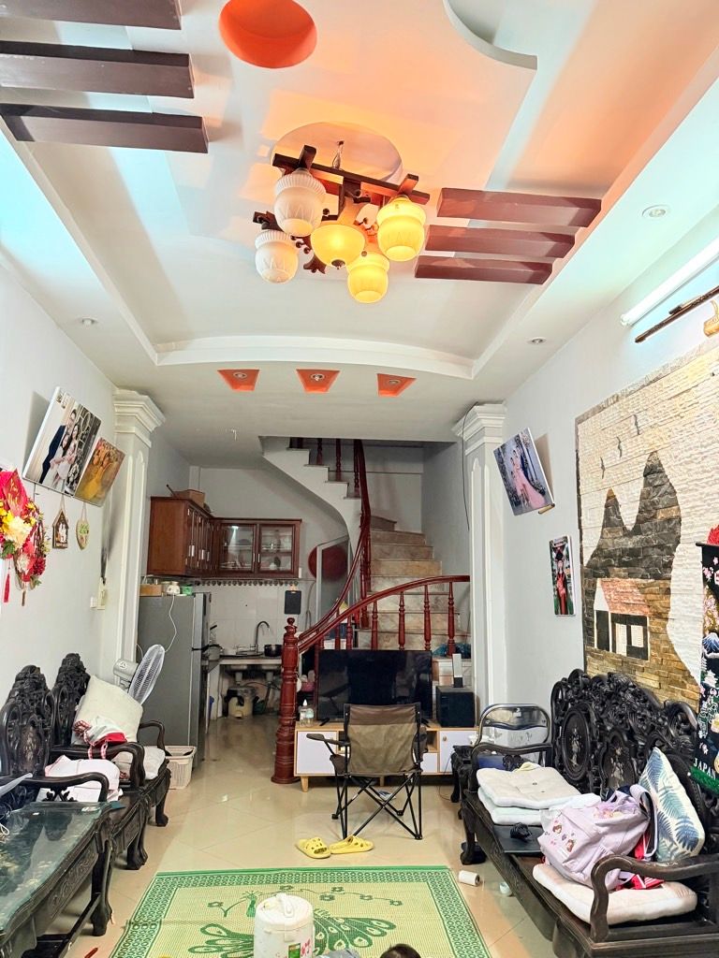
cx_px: 360
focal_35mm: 24
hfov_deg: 56.8
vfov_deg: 71.6
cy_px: 479
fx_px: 665
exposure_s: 1/50
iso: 320
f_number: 1.78
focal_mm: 6.76
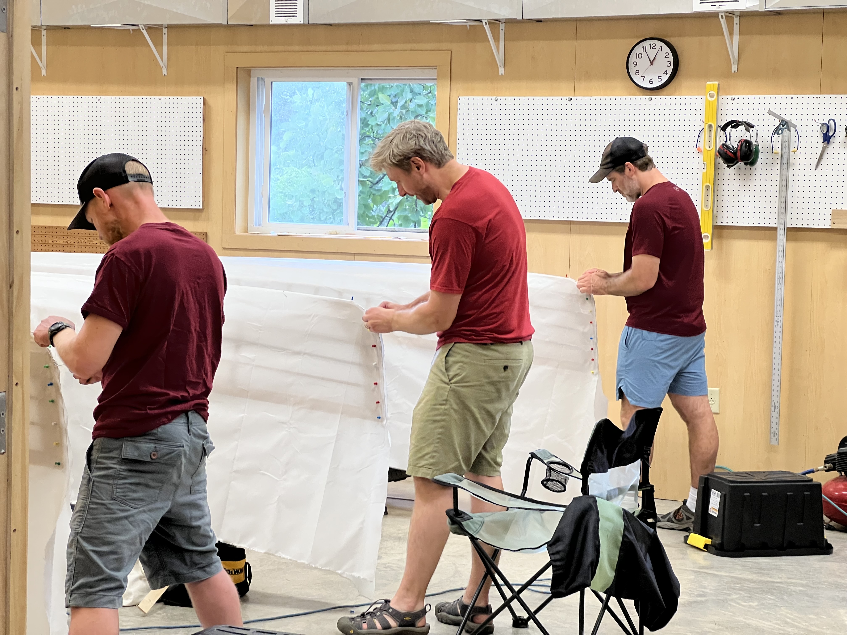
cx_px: 424
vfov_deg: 19.1
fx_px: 1884
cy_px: 318
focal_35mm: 77
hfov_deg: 25.3
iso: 200
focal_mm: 9
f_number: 2.8
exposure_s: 1/60
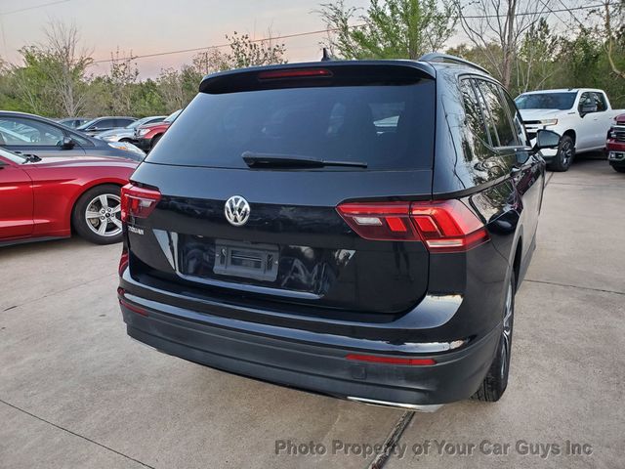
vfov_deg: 53.1
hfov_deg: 67.3
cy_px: 234
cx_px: 312
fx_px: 469
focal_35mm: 26
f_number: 2.4
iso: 200
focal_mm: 4.3
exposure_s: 1/40
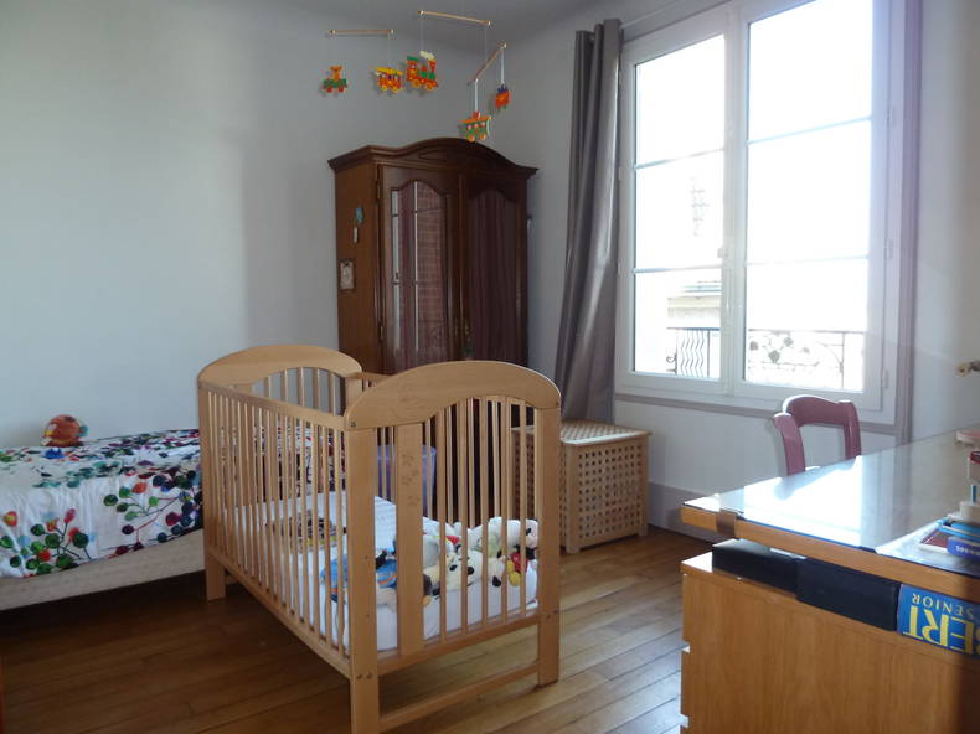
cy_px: 367
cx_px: 490
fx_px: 708
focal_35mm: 25
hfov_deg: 69.4
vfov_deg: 54.9
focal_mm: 4.1
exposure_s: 1/30
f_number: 3.3
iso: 200
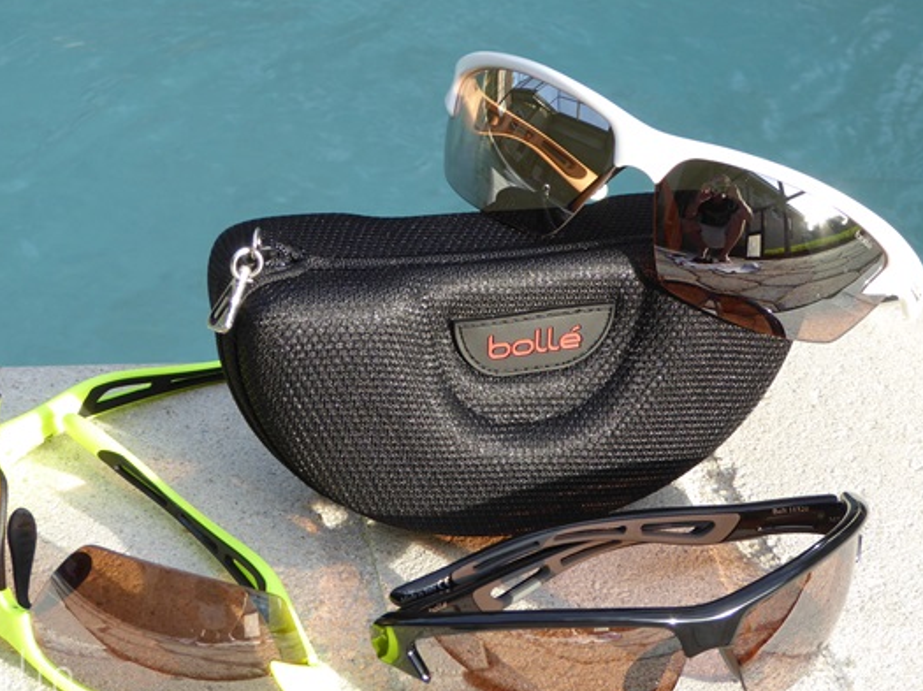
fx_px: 2718
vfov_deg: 14.5
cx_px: 424
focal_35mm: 102
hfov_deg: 19.3
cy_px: 367
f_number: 4.7
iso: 100
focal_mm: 14.1
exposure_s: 1/60
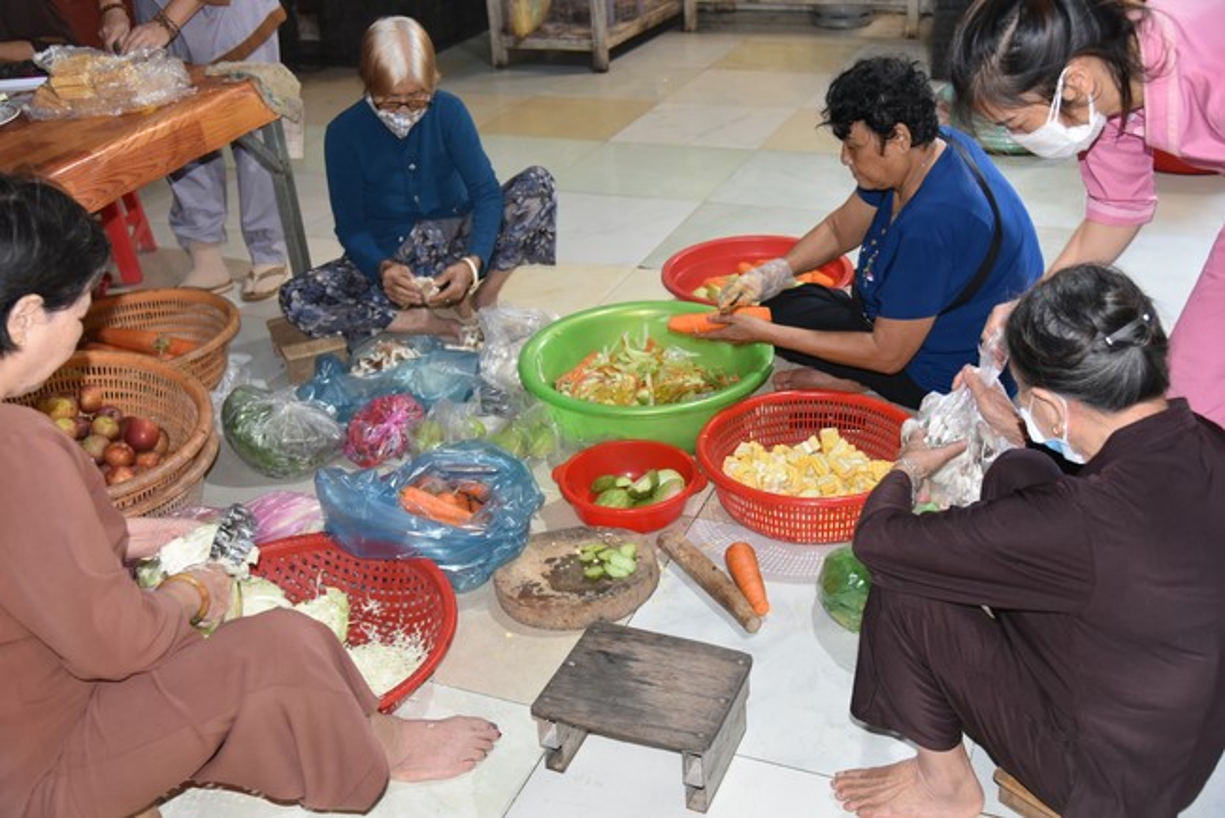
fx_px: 1294
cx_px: 612
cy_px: 409
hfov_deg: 50.7
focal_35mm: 38
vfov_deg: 35.1
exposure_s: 1/60
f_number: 4
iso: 2200
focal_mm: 38
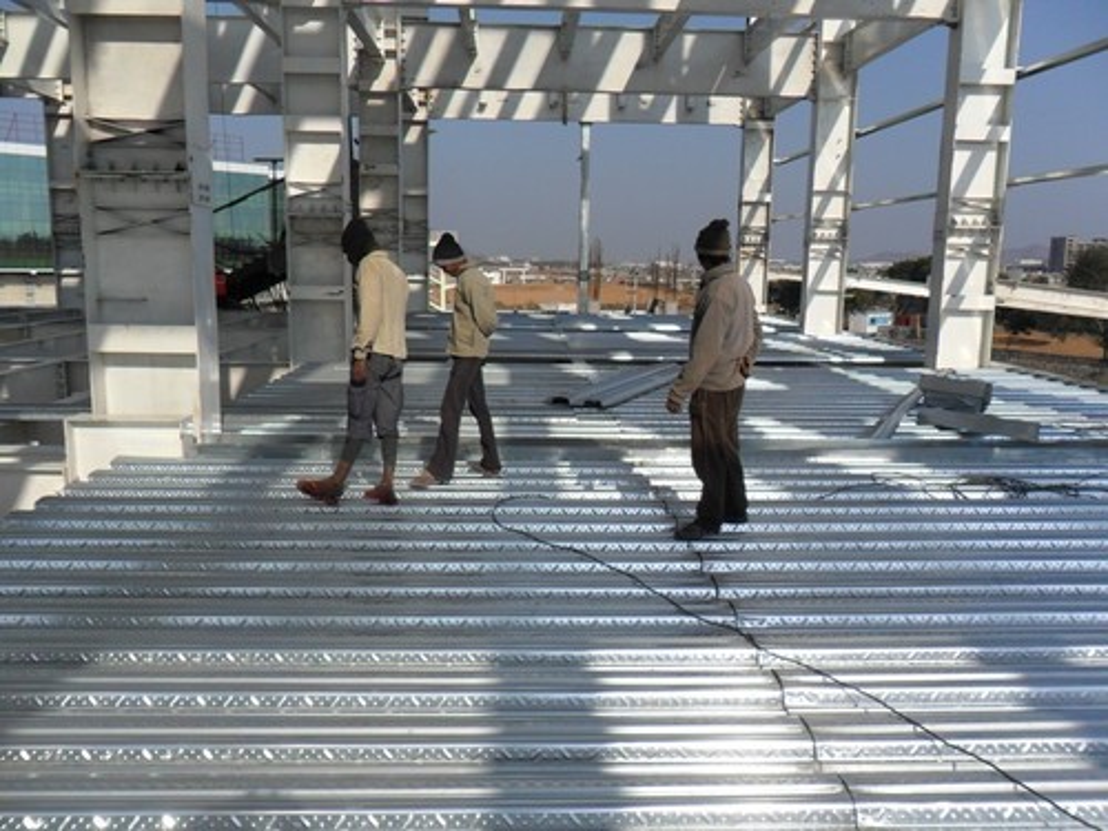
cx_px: 554
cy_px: 416
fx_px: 864
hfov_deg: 65.3
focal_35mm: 27
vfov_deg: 51.4
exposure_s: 1/350
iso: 80
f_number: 8.9
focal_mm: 4.9
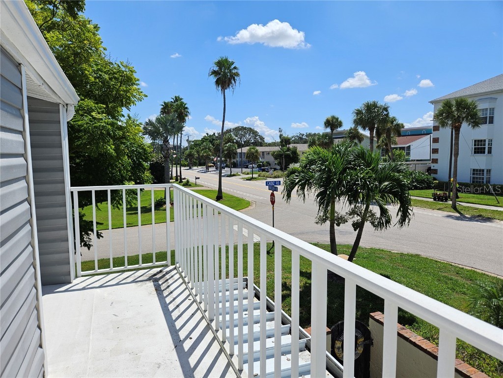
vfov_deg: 58.9
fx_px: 334
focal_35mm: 23
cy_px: 189
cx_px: 252
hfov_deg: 73.9
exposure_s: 1/2969
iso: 25
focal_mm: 5.4
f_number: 1.8
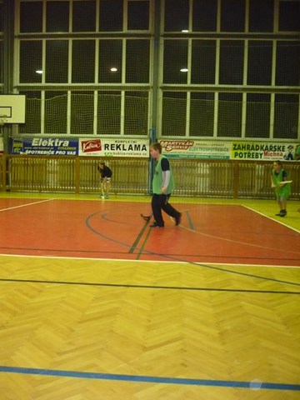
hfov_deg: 40.7
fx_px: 404
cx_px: 150
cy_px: 200
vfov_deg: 52.6
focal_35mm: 35
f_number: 2.8
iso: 640
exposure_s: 1/30
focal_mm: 5.8
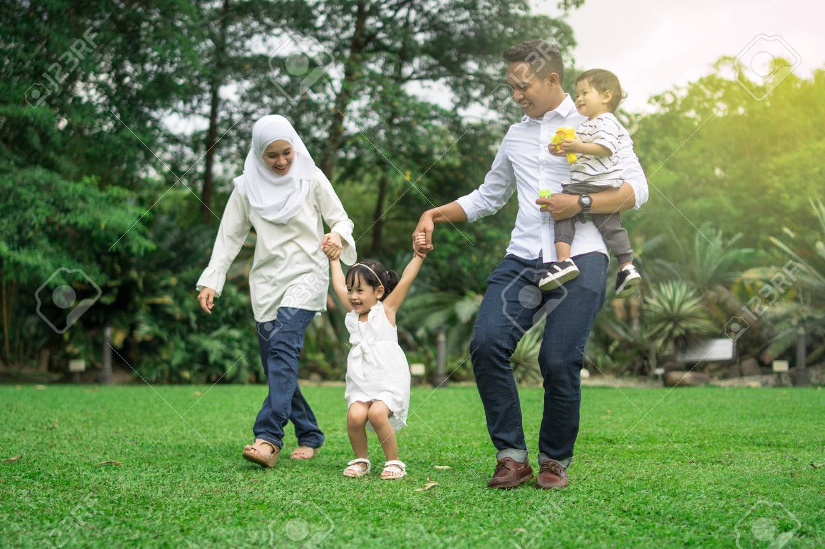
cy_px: 274
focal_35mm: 52
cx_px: 412
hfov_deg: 38.2
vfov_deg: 26.0
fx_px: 1191
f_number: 1.4
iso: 100
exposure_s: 1/2500
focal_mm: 35
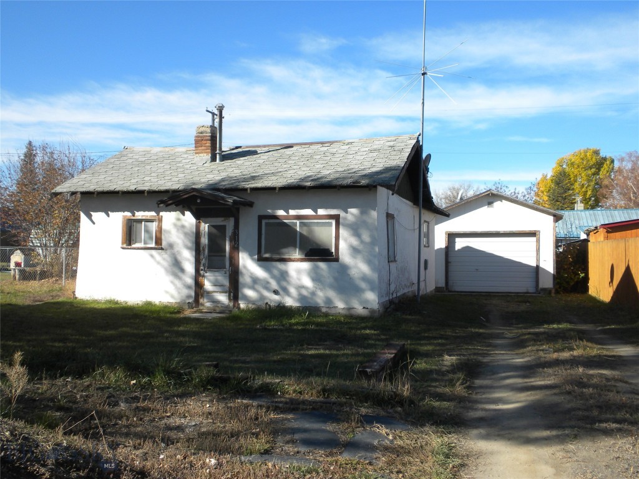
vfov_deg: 38.7
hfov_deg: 50.1
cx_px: 320
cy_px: 240
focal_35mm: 37
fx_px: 683
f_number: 10
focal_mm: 6.6
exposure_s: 1/75.3
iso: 64
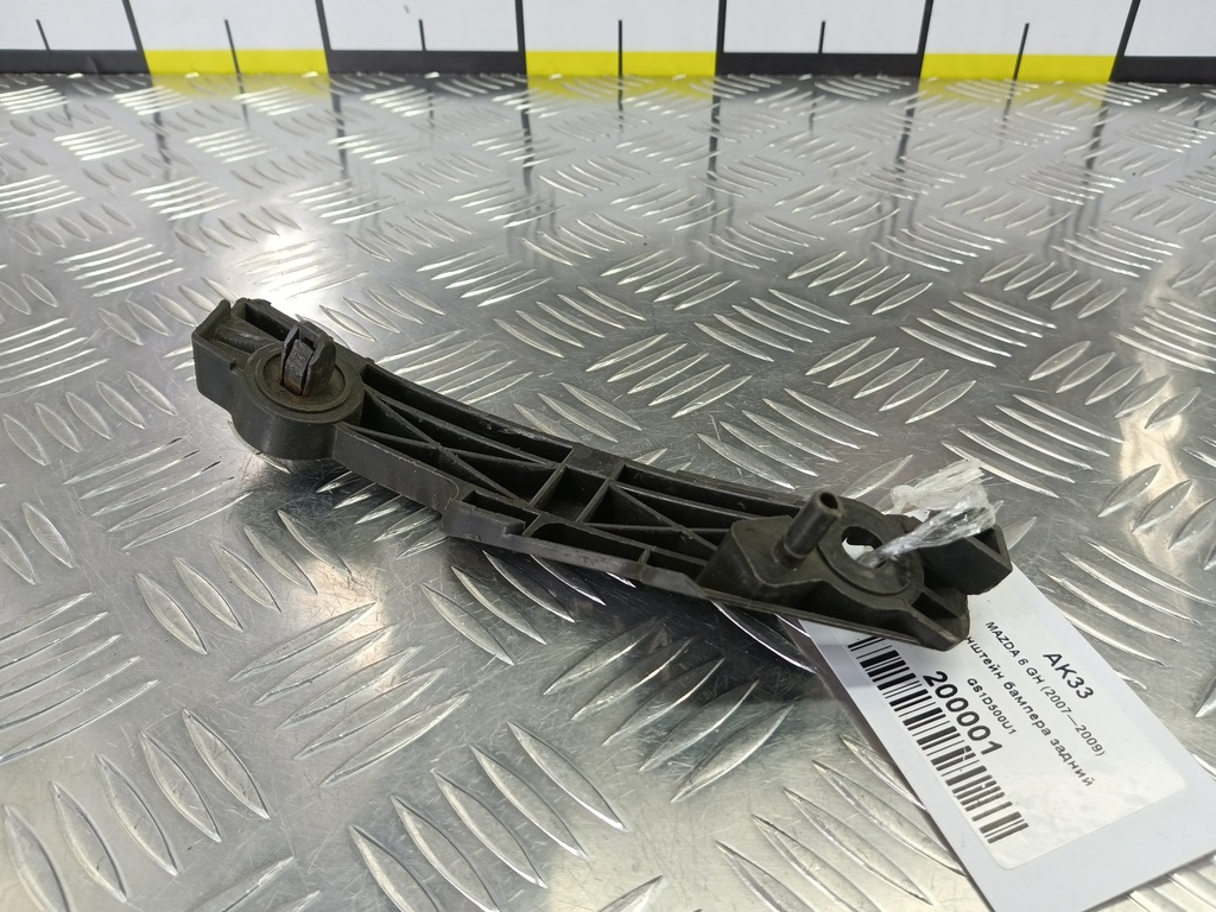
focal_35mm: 23
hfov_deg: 73.9
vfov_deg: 58.9
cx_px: 608
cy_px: 456
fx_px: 808
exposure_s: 1/50
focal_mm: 4.11
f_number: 1.6
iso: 136
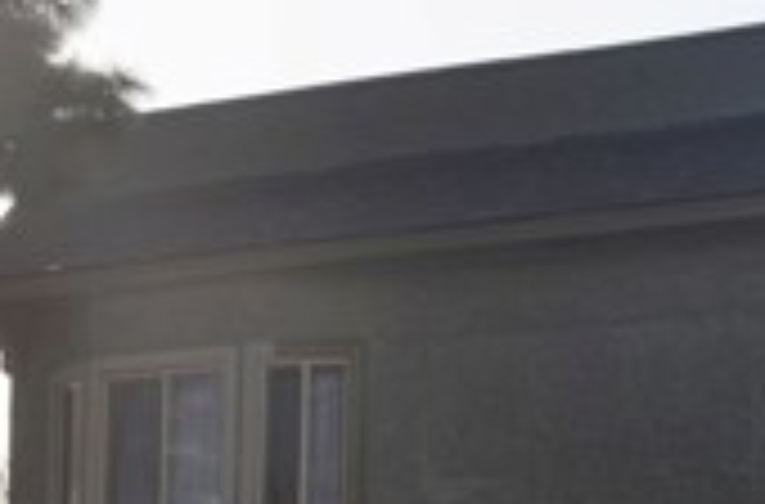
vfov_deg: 6.3
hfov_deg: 9.4
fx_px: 4552
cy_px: 364
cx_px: 1076
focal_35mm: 215
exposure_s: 1/250
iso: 100
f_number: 9
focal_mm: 38
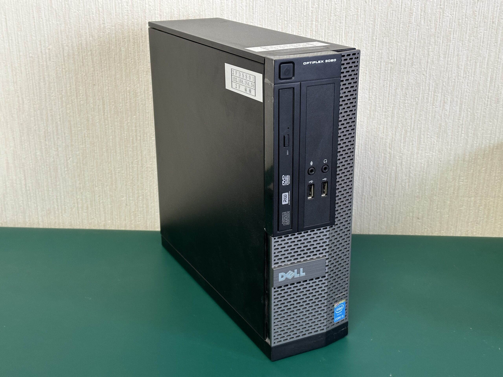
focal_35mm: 48
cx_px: 252
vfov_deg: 30.3
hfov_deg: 39.7
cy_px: 188
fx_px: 697
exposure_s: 1/33
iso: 200
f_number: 1.78
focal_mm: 6.86
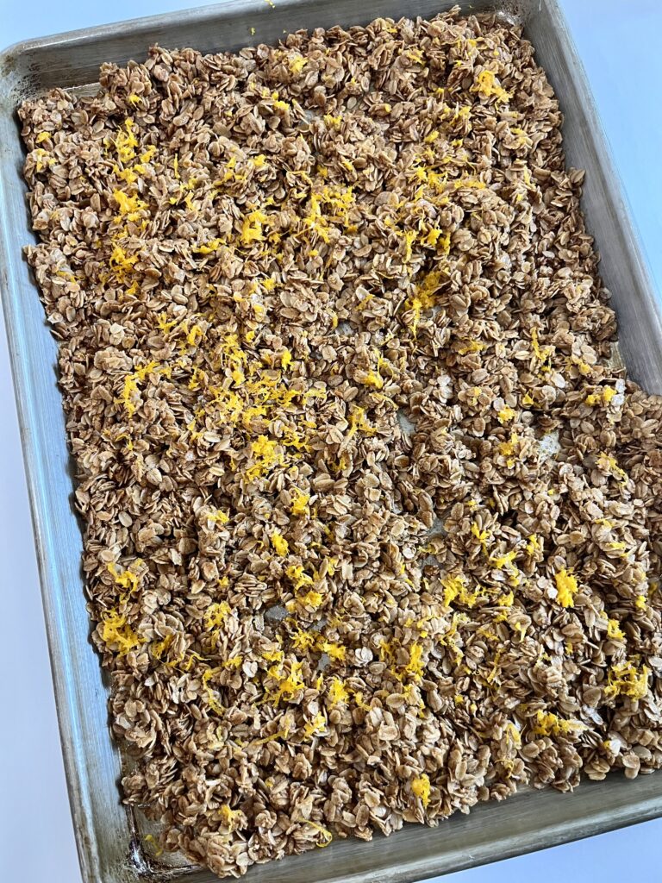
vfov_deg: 67.3
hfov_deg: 53.1
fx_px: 663
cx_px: 331
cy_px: 442
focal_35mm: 26
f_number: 1.6
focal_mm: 5.1
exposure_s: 1/60
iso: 160
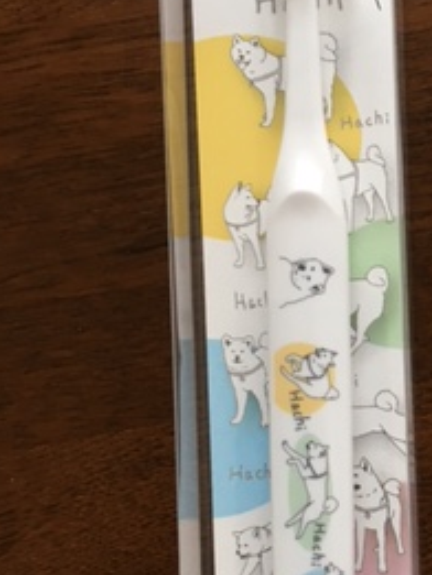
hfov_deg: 19.5
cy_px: 337
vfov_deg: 27.3
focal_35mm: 71
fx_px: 1180
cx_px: 518
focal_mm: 4.15
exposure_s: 1/30
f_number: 2.2
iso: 64
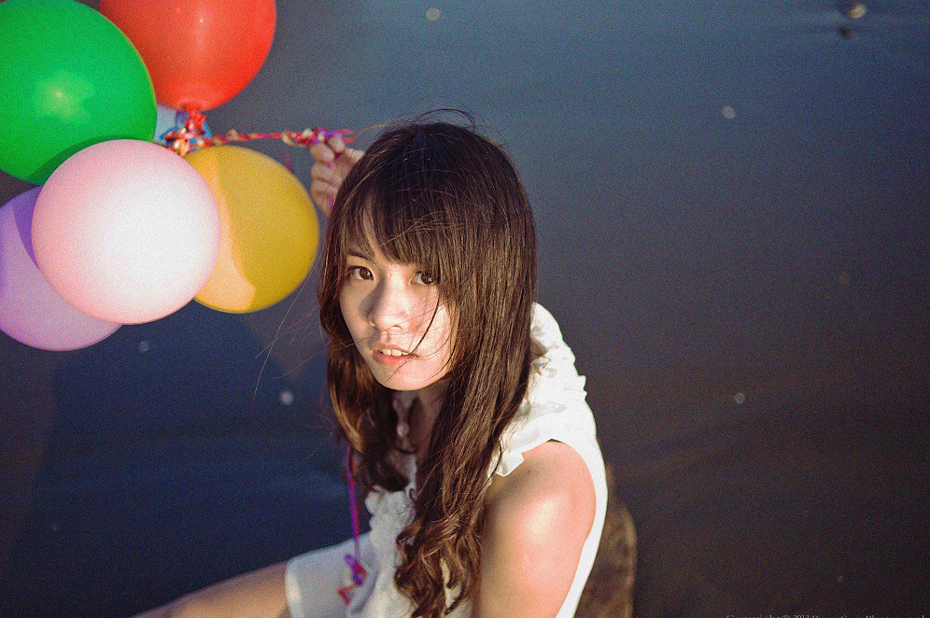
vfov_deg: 36.8
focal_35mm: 36
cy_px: 310
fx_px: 929
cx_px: 459
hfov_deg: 53.2
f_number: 2.2
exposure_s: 1/800
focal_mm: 35
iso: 100
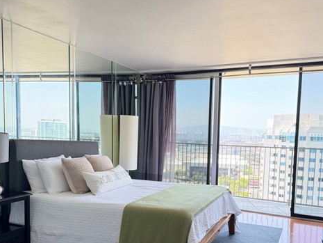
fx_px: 308
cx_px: 185
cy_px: 158
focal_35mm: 33
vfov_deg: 42.5
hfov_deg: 55.1
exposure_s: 1/309
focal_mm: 6.76
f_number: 1.78
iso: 80
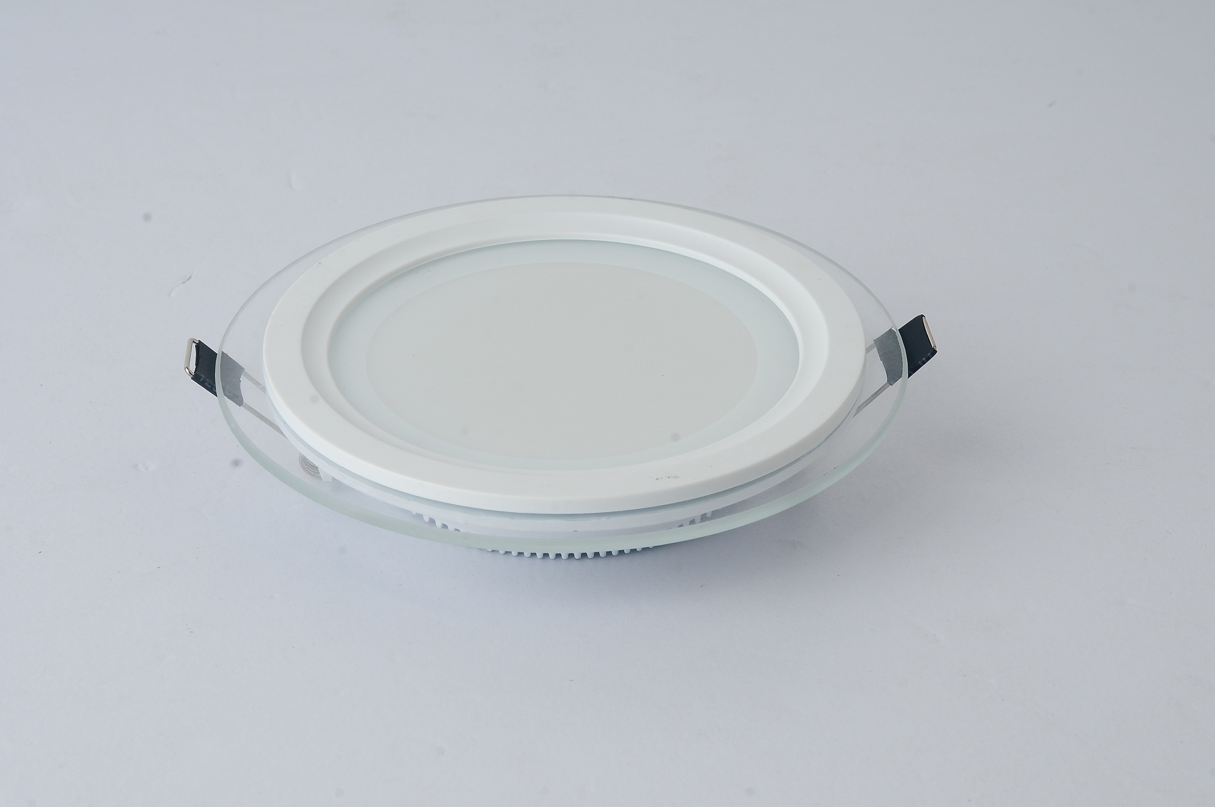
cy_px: 404
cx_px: 608
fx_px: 3034
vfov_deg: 15.1
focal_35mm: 90
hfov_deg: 22.6
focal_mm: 60
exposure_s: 1/125
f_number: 14
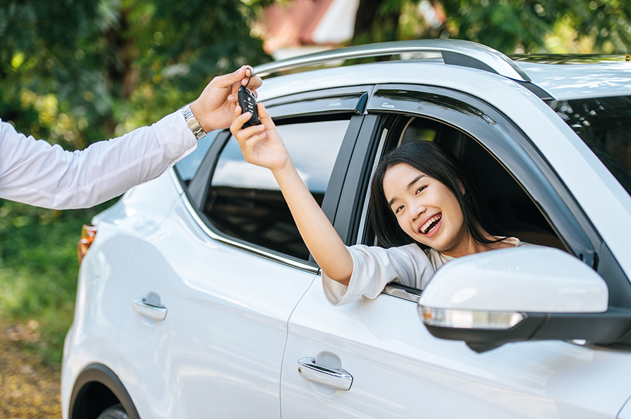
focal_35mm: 80
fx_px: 1401
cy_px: 210
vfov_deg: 17.0
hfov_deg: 25.4
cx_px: 316
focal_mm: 80
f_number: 2.8
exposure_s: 1/800
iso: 125
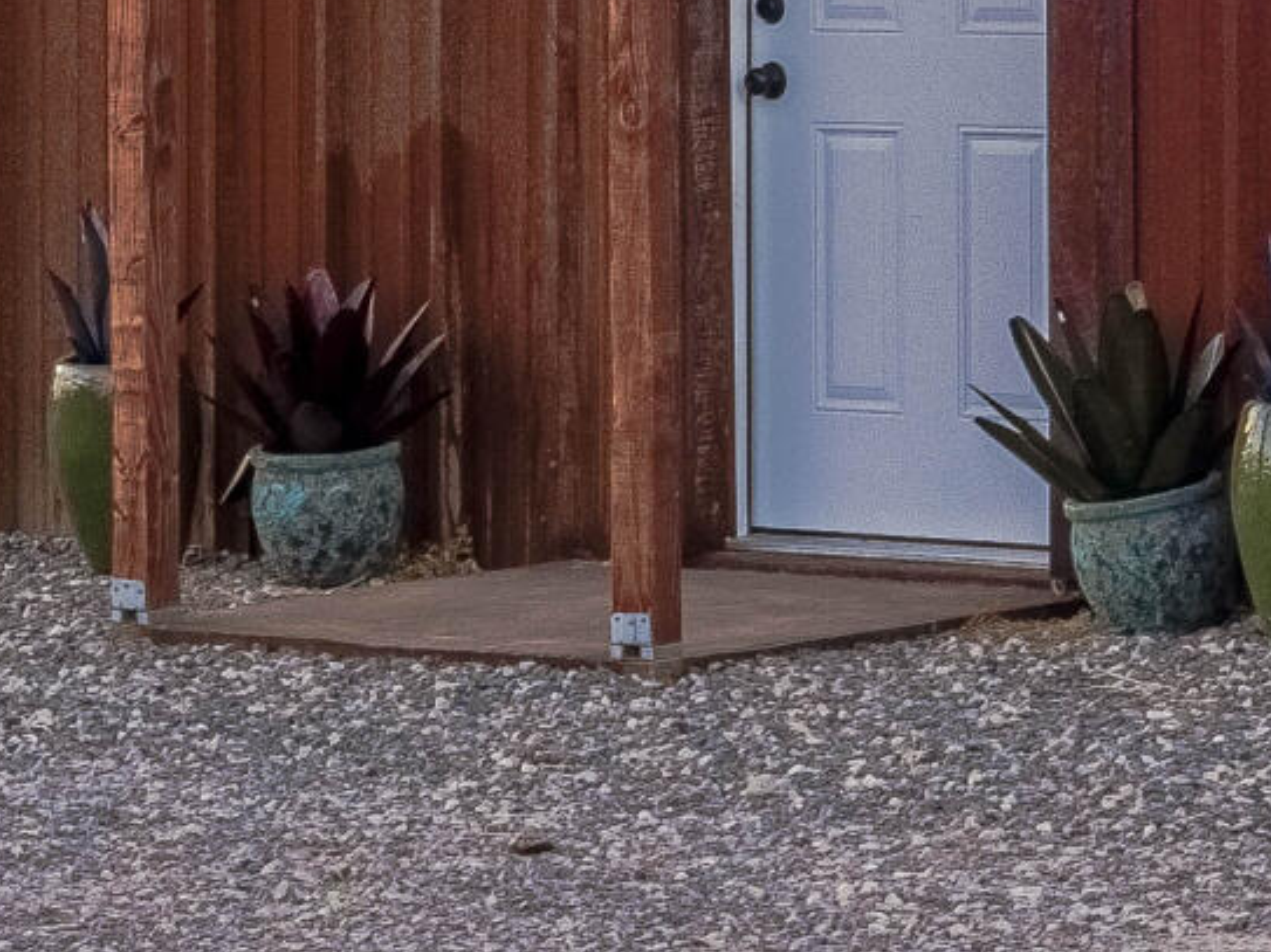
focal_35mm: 239
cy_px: -261
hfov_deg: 8.2
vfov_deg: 6.2
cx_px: 1437
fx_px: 8773
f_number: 8
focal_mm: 30
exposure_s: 1/2000
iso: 320
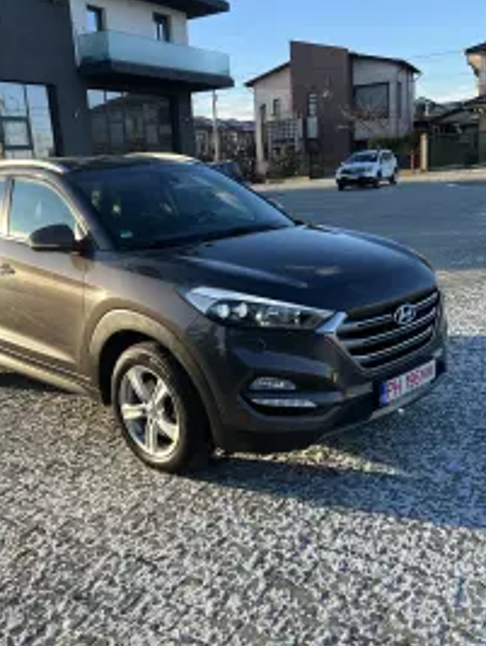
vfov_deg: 52.6
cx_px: 189
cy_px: 324
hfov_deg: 40.6
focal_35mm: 35
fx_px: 654
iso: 50
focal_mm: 5.7
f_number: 1.5
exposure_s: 1/909
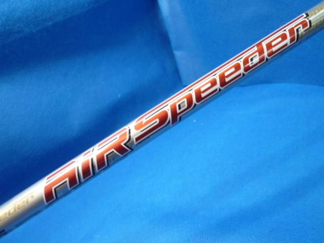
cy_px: 122
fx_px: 234
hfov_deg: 69.4
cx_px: 162
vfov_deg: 54.9
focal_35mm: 25
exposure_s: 1/30
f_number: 2.8
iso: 250
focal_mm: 4.5
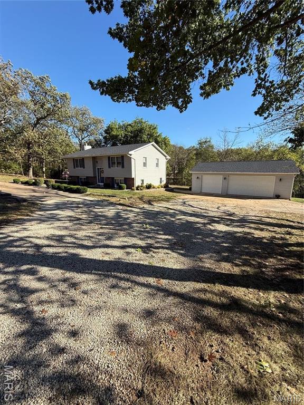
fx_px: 164
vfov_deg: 102.1
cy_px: 202
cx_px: 152
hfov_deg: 85.7
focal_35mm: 14
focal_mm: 2.22
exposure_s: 1/942
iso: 64
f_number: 2.2
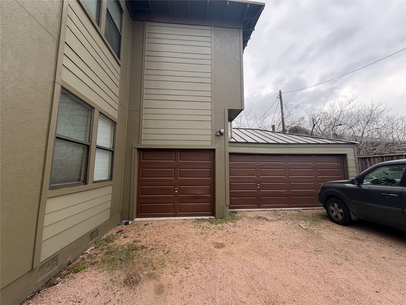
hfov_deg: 102.1
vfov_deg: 85.7
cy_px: 152
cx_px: 203
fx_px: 164
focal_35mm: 14
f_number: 2.2
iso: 64
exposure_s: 1/502
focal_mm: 2.22
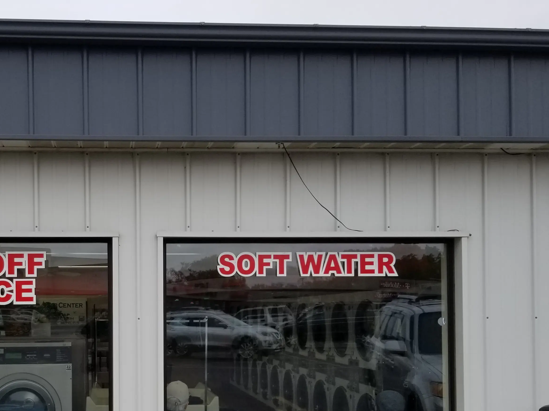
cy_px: 299
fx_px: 714
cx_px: 134
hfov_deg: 40.8
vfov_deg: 31.7
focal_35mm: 45
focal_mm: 4.3
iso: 50
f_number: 1.7
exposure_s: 1/870
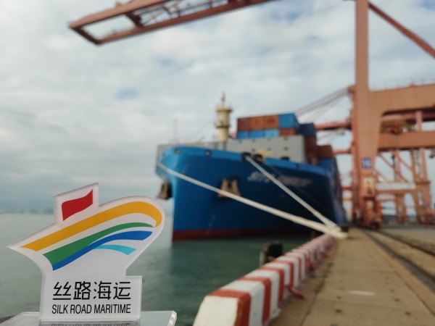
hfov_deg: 49.0
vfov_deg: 37.7
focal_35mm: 38
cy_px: 163
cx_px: 218
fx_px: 478
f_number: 1.95
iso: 50
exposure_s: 1/1508
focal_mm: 7.59
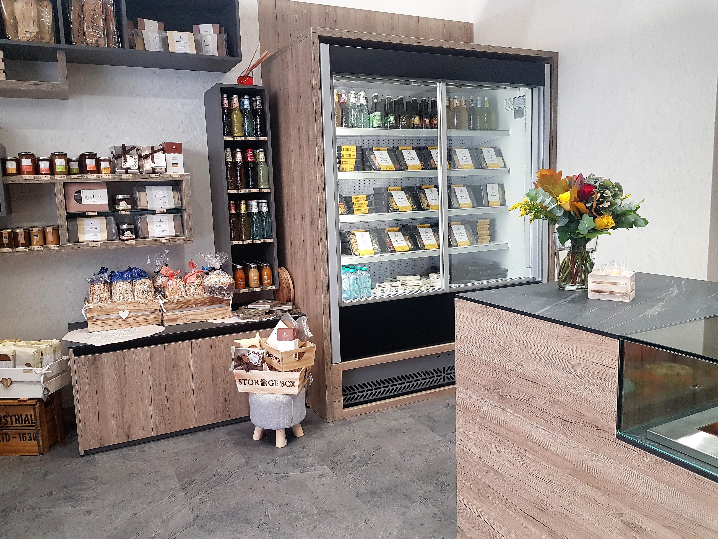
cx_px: 359
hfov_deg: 67.3
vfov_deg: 53.1
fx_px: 539
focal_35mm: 26
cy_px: 270
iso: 100
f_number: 1.7
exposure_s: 1/50
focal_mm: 4.2
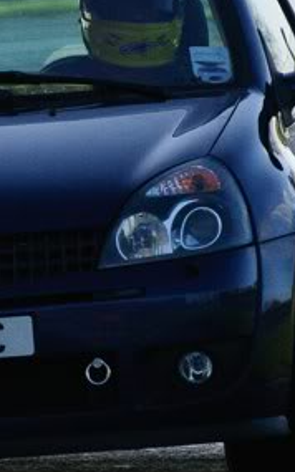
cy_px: 265
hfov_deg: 0.8
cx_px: 13
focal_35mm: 1643
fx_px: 21145
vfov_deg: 1.3
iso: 800
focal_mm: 300
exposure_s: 1/2500
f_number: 5.6
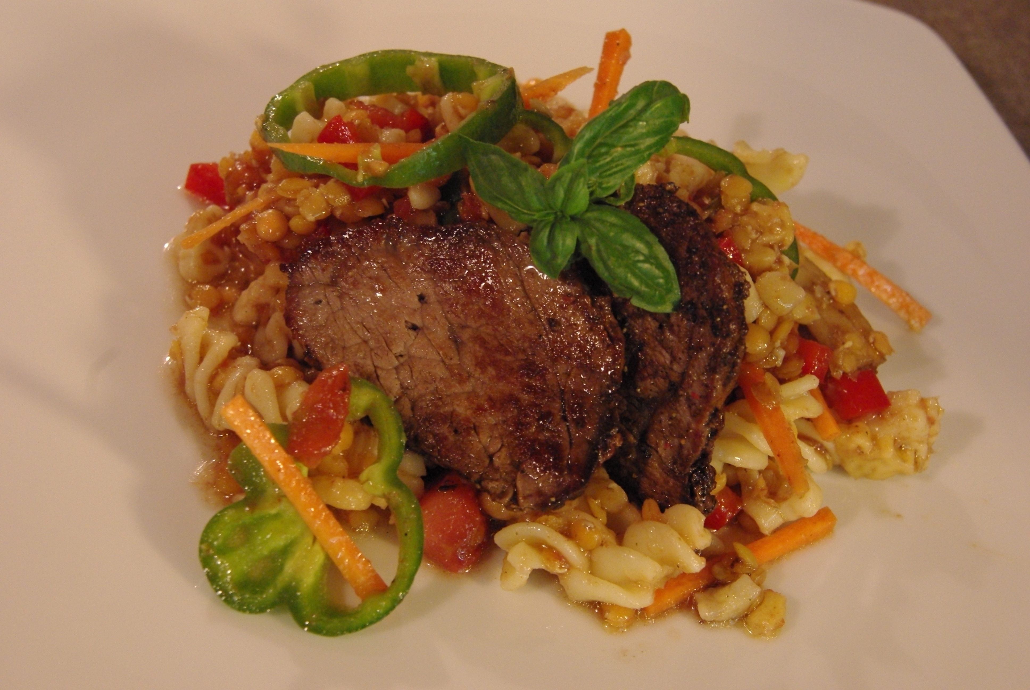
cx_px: 515
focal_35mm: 67
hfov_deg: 30.0
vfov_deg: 20.4
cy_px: 345
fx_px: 1919
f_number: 6.7
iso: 1600
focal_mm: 45
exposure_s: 1/8
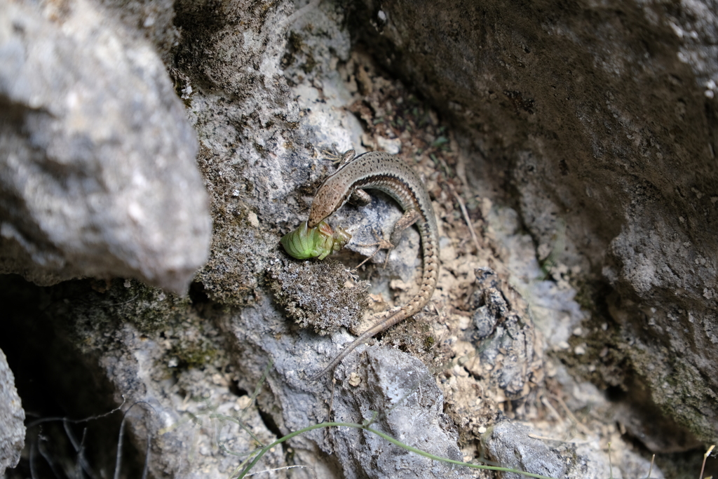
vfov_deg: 13.0
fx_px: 2094
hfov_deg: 19.5
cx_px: 359
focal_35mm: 105
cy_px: 240
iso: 250
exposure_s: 1/210
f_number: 4.5
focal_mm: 70
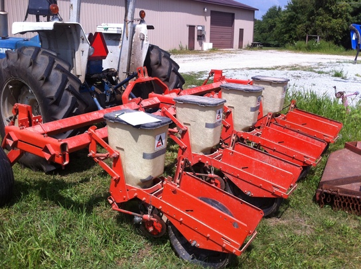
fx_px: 364
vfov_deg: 40.6
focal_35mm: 35
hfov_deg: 52.7
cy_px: 134
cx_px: 180
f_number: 2.8
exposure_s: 1/1371
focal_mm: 3.85
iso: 80
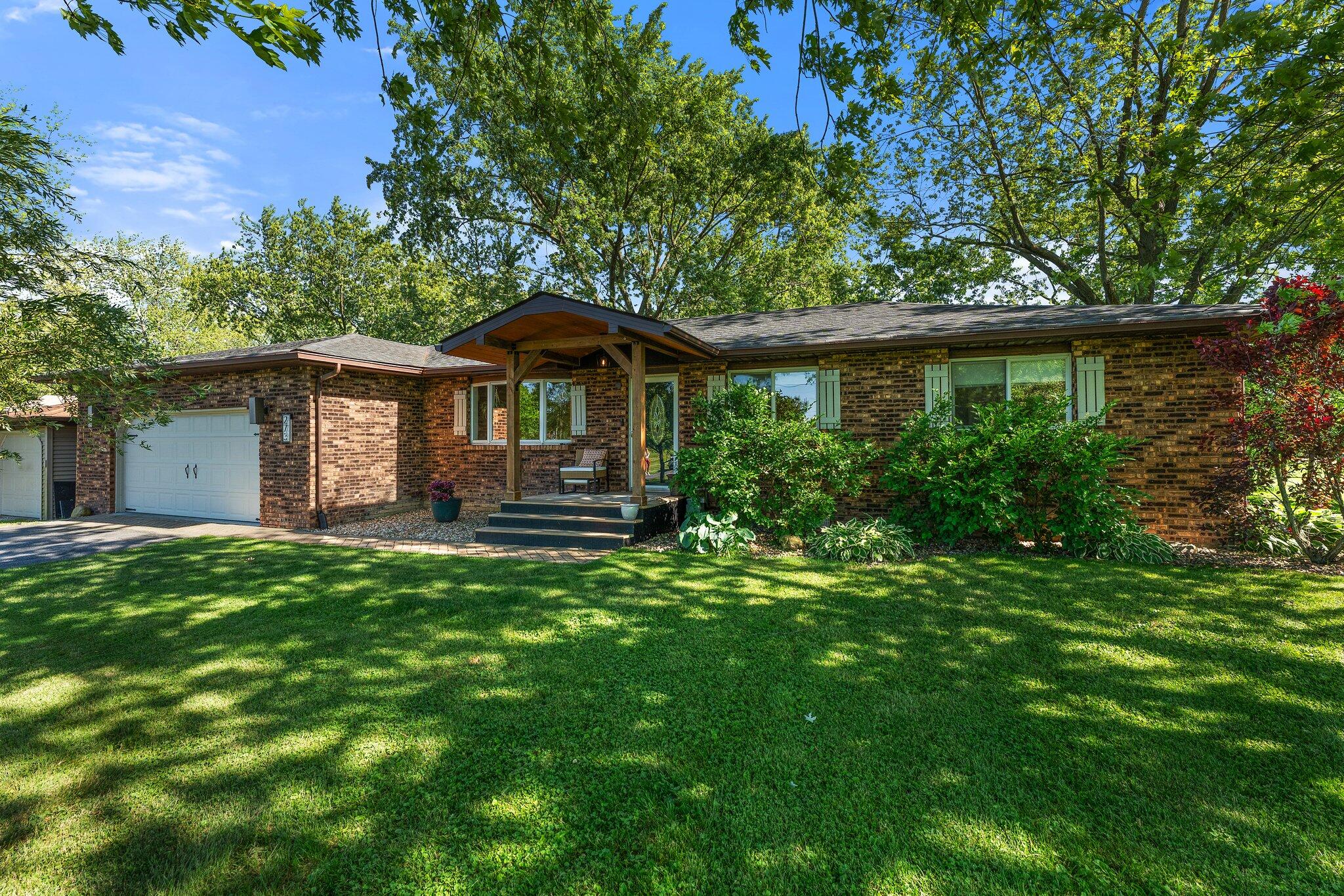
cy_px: 448
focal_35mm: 15
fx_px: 556
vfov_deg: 77.7
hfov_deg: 100.8
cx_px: 672
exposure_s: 1/60
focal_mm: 14.9
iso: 500
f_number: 8
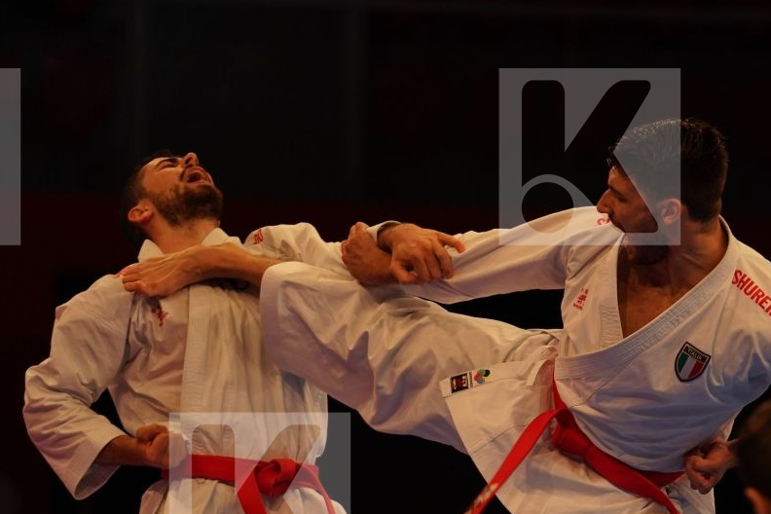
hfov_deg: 6.2
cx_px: 590
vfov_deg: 4.1
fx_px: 7153
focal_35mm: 334
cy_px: 501
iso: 640
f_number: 2.8
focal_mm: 147
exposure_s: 1/250
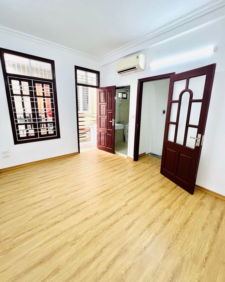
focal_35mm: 14
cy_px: 136
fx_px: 117
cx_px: 114
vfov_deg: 100.7
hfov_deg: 88.0
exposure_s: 1/100
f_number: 1.8
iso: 80
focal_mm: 1.57
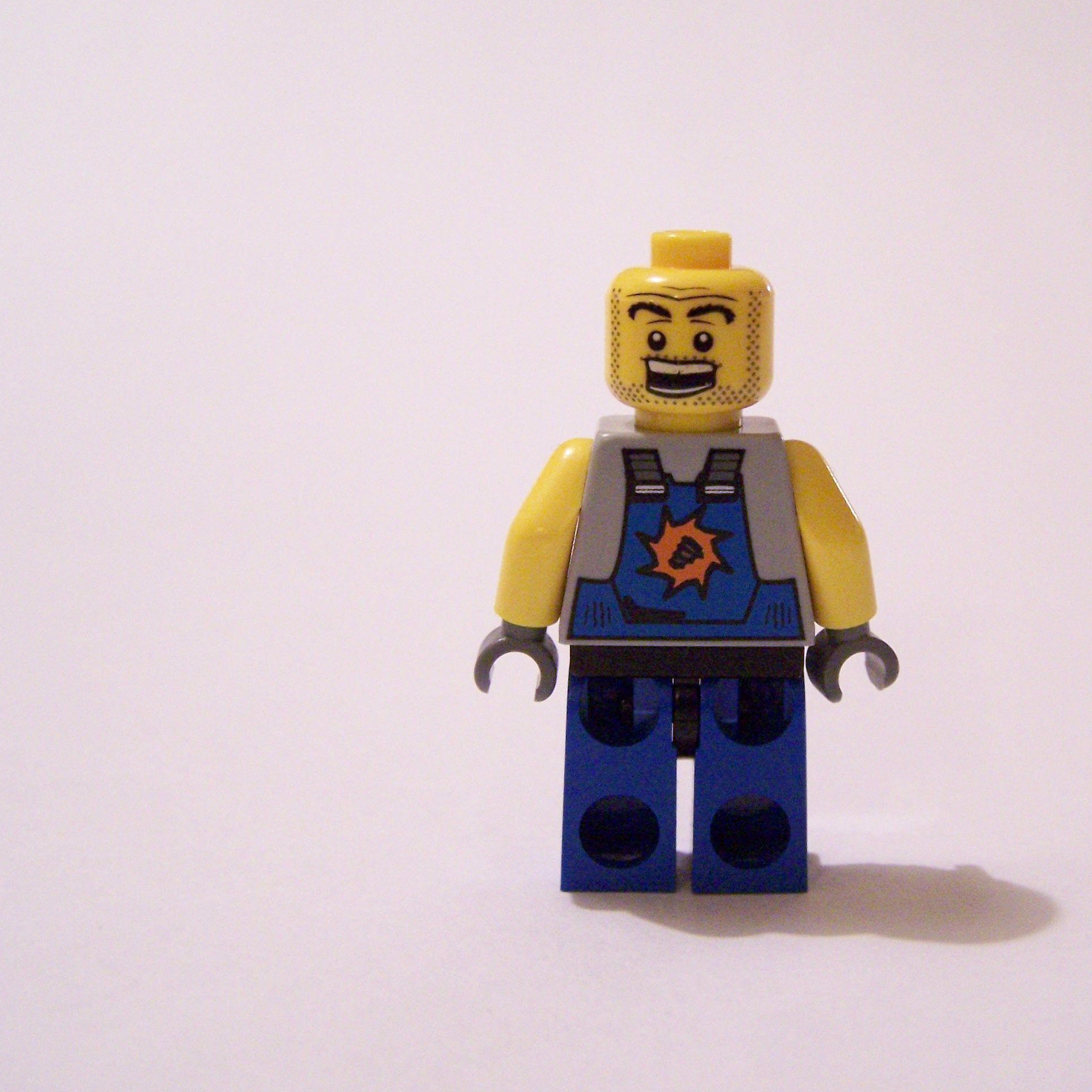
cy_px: 543
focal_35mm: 57
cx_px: 731
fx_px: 2034
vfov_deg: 30.0
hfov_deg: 29.8
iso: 400
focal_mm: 8
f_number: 3
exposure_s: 1/20
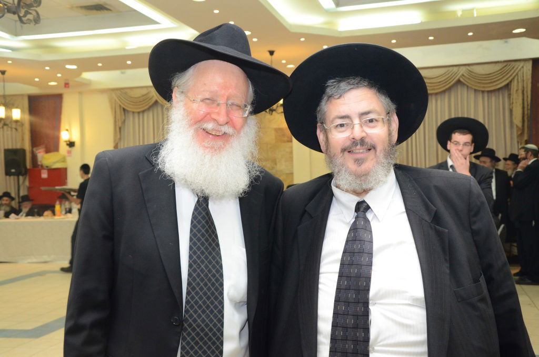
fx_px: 627
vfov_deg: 31.7
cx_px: 270
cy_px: 178
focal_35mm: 42
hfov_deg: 46.5
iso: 1600
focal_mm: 28
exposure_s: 1/100
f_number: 5.6
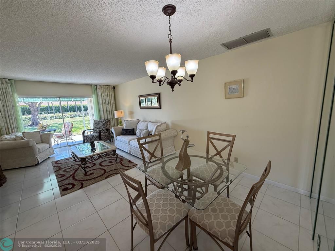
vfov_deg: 85.7
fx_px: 135
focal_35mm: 14
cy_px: 126
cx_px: 168
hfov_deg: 102.1
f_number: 2.2
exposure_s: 1/120
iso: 100
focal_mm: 2.22
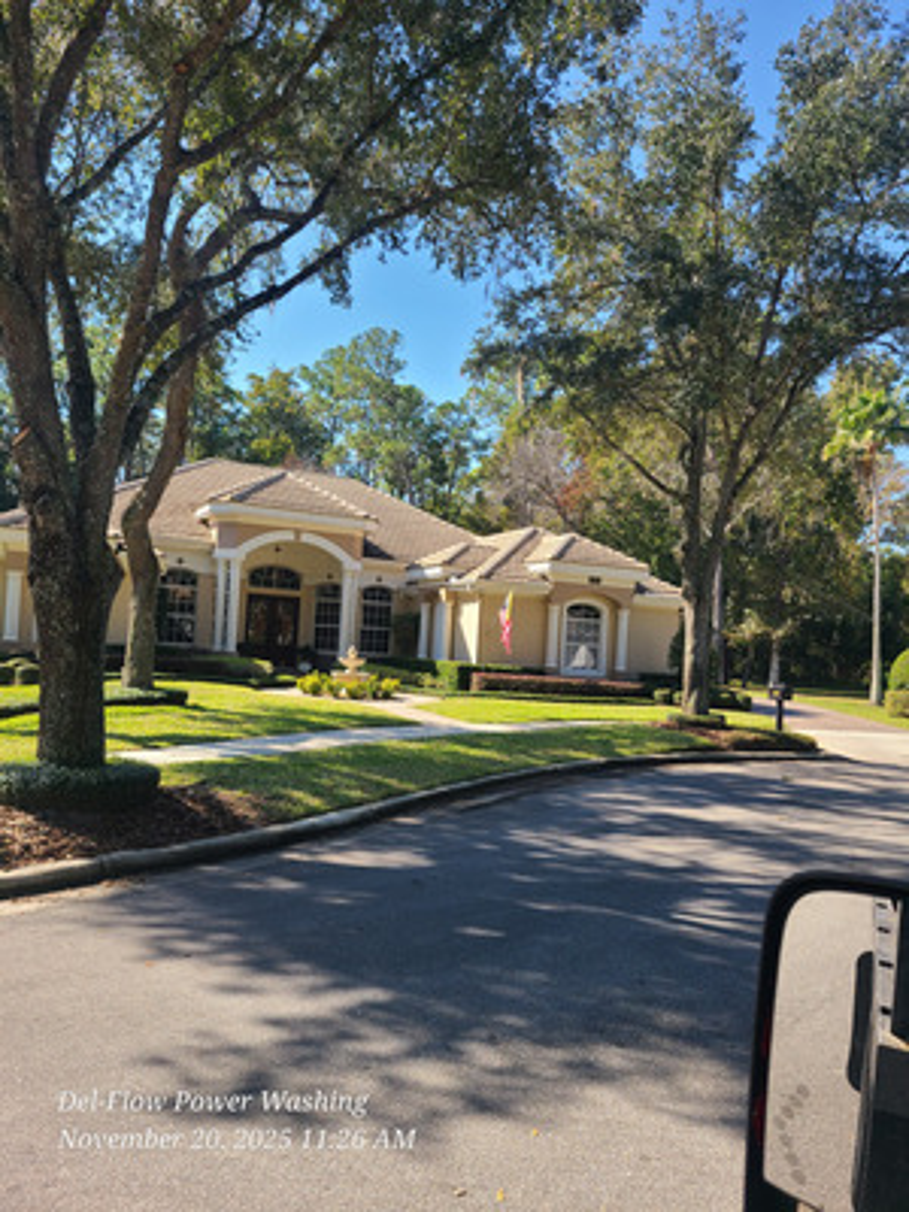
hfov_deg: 53.1
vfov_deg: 67.3
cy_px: 606
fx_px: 910
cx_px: 454
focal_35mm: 26
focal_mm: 5.4
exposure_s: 1/854
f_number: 1.8
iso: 40
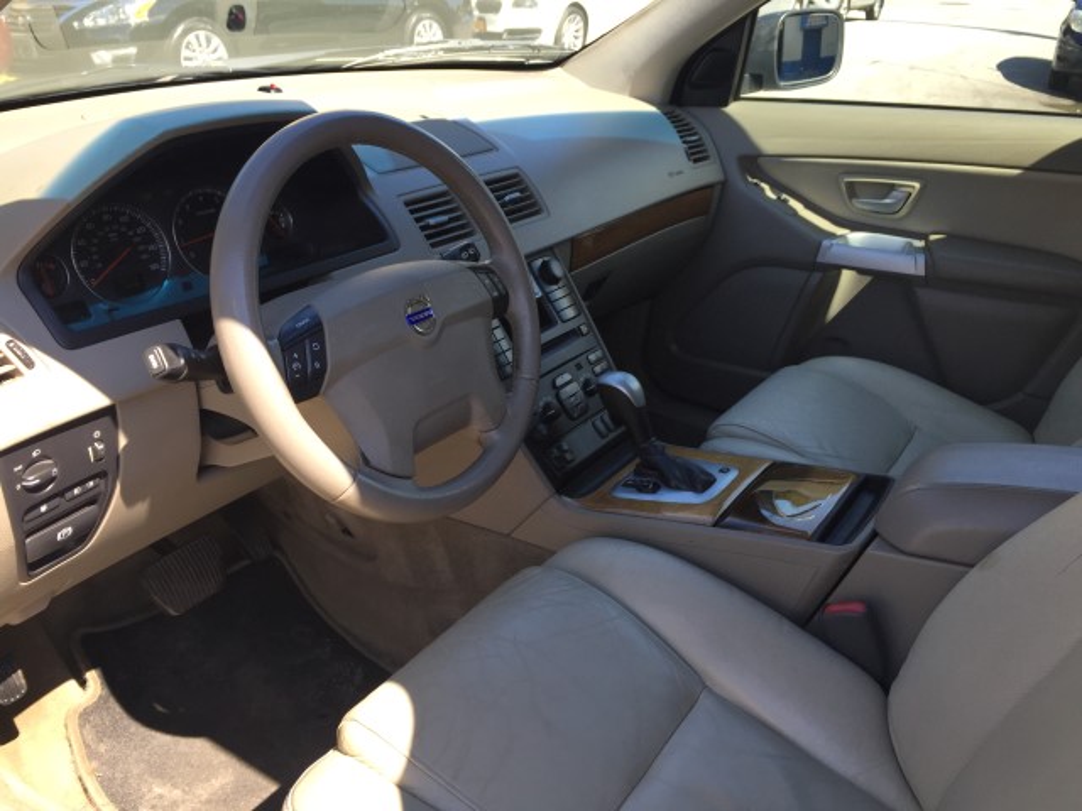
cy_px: 406
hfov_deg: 61.7
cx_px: 541
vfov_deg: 48.2
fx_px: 906
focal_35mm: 29
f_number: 2.2
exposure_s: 1/319
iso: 32
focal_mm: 4.15
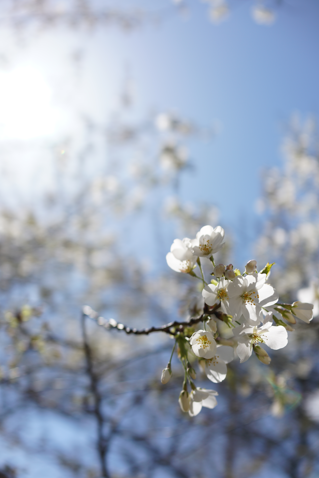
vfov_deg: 48.4
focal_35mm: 40
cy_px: 249
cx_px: 153
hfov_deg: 33.4
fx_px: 531
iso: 100
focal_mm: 35
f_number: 2.8
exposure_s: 1/2000
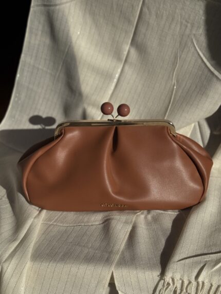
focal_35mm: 48
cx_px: 110
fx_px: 408
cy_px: 147
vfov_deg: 39.6
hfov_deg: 30.3
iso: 64
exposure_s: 1/12500
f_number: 1.78
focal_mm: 6.76
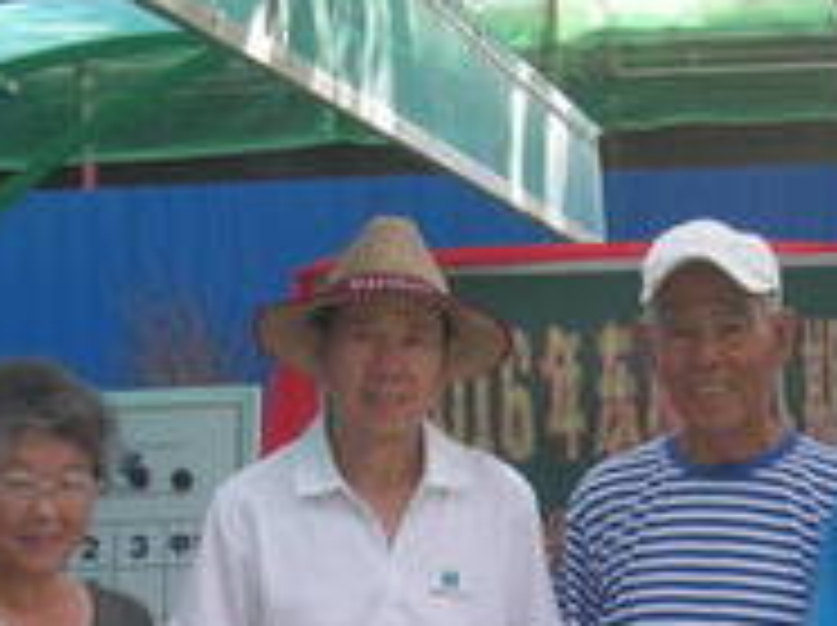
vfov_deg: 12.6
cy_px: 829
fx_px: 2729
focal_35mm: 113
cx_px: 729
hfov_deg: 17.2
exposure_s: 1/89.5
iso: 50
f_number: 2.8
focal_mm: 5.8
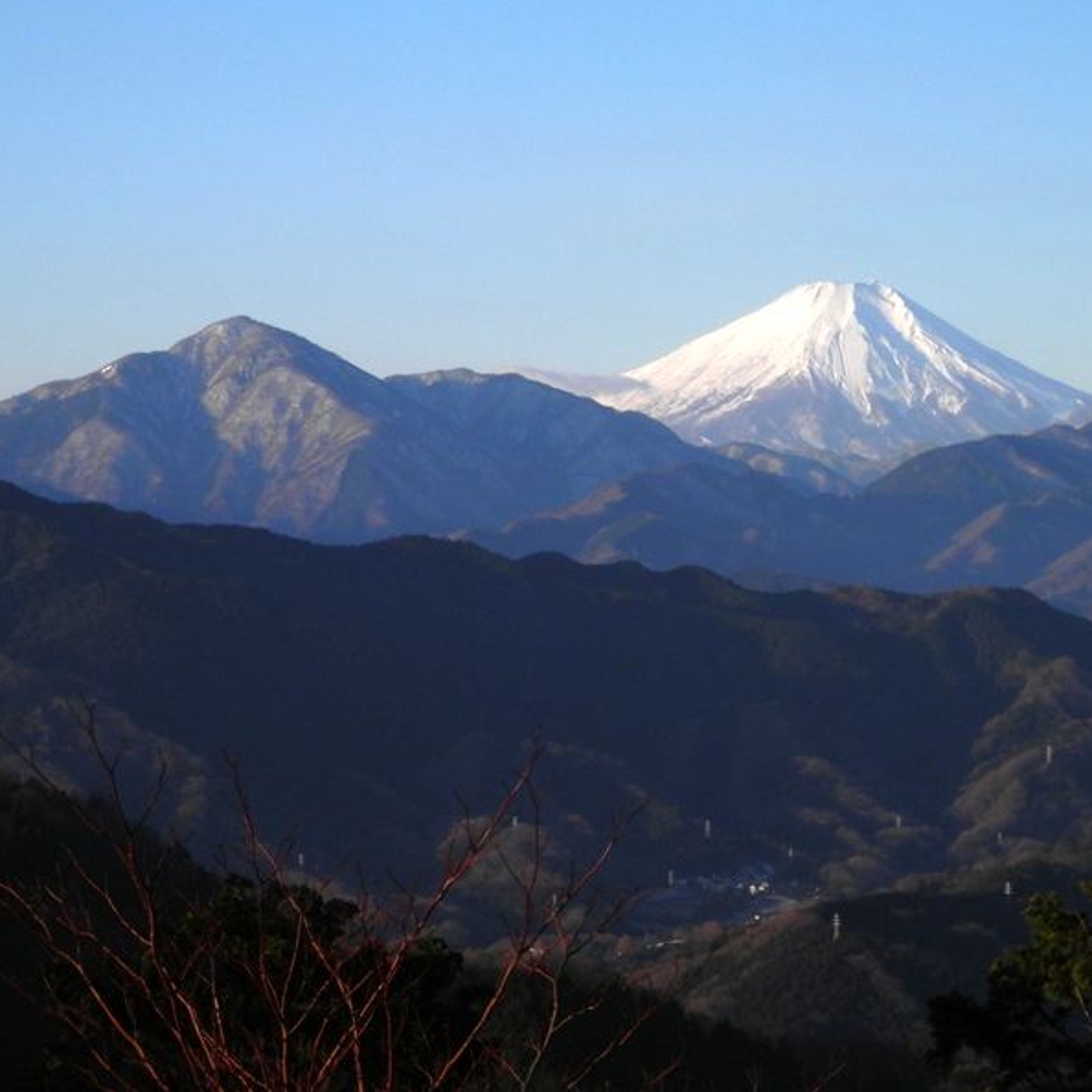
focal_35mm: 138
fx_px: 4925
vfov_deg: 12.7
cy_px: 542
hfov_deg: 12.7
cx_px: 524
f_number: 5.2
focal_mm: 20.9
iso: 80
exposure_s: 1/800
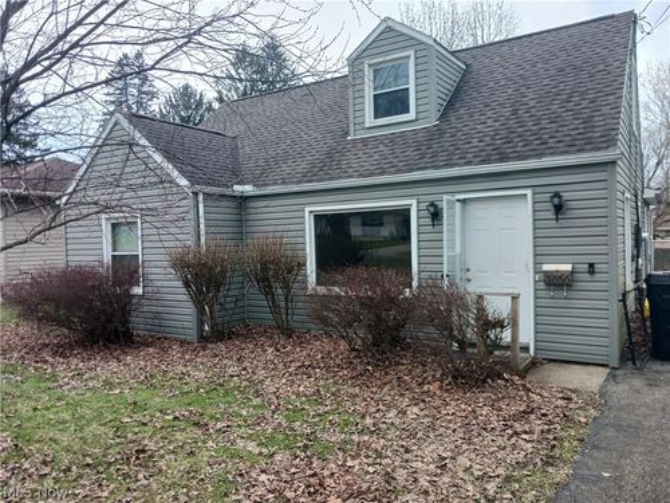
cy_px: 252
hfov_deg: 65.3
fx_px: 523
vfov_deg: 51.4
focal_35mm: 27
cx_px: 335
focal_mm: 4
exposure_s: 1/60
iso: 25
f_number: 1.8
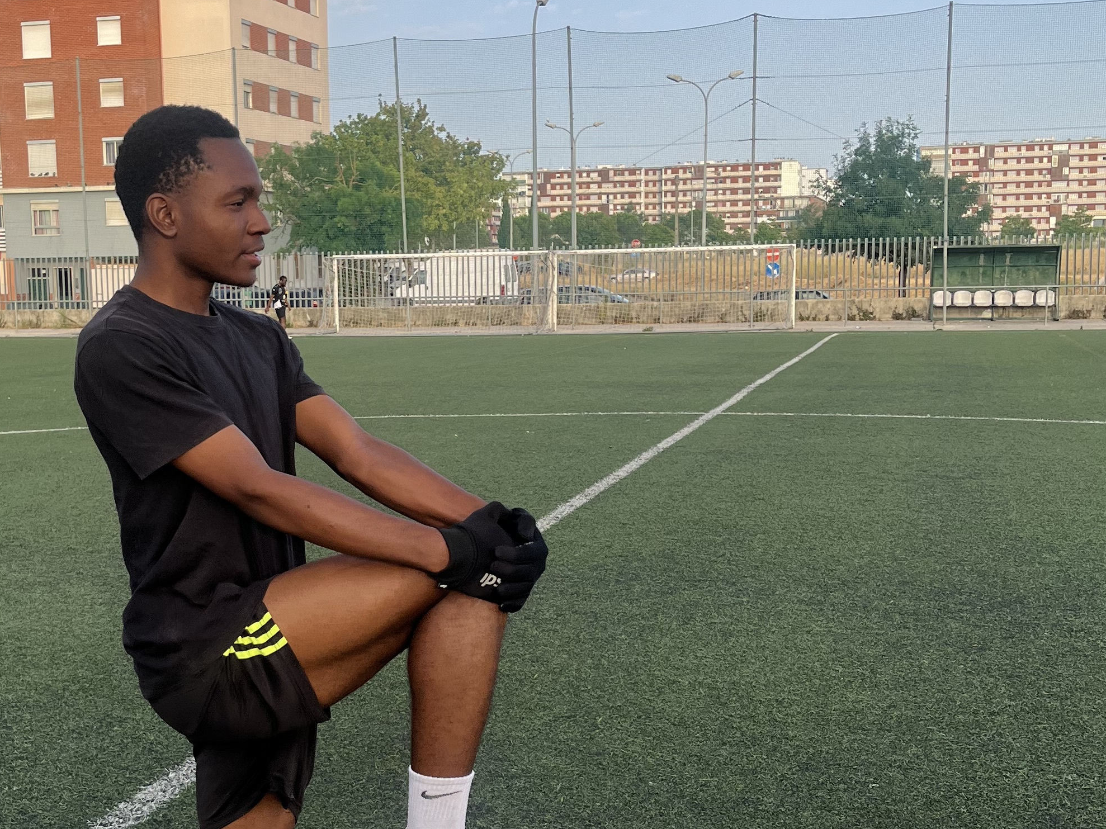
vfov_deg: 27.4
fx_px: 1693
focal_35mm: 53
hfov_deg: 35.9
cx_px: 391
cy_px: 506
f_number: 1.6
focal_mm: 5.1
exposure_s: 1/959
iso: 50
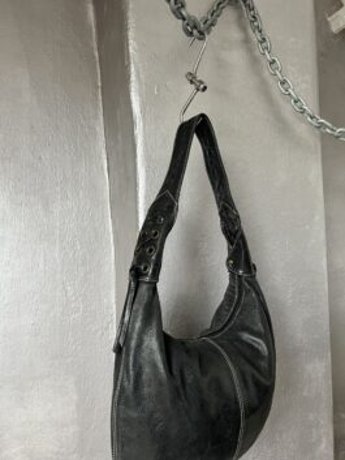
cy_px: 230
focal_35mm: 26
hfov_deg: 53.1
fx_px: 345
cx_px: 172
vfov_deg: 67.3
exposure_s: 1/60
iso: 160
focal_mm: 5.7
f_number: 1.5
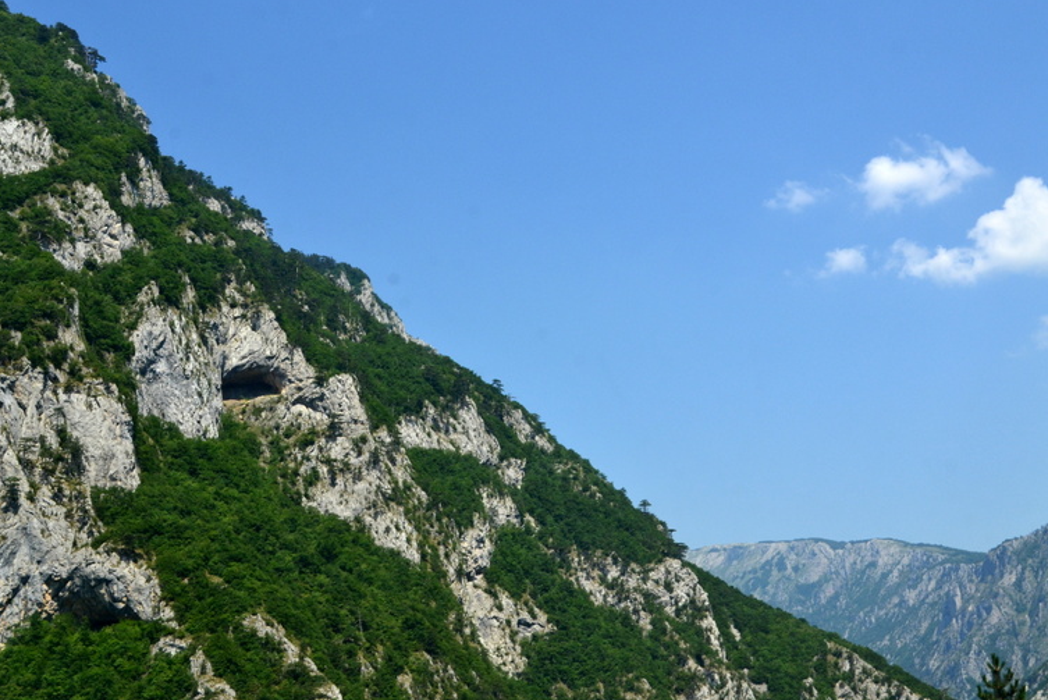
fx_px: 1485
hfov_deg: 38.9
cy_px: 356
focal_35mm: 51
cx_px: 525
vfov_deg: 26.5
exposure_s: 1/320
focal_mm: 32
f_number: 10
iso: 400
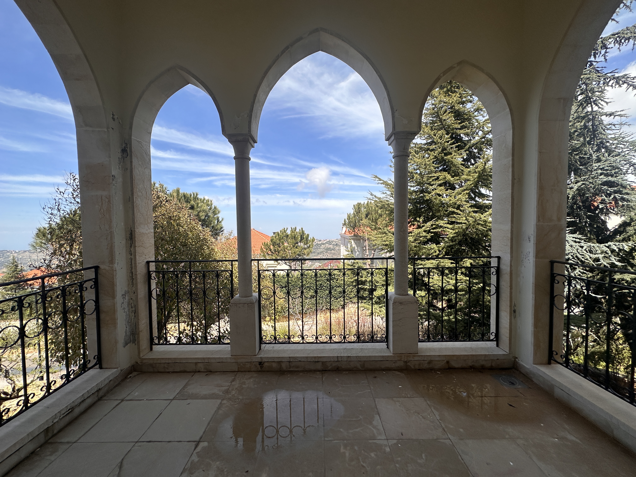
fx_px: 257
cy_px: 238
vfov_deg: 85.7
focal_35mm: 14
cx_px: 318
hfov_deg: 102.1
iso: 50
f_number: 2.2
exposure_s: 1/1667
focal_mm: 2.22
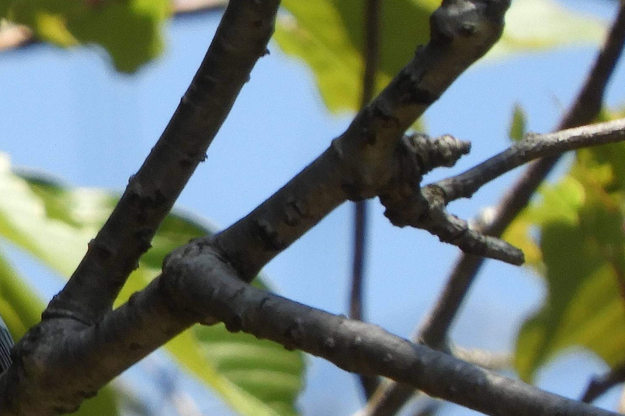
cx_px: -111
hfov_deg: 0.5
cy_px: 272
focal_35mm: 3952
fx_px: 68592
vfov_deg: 0.3
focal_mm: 197.1
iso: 100
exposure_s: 1/320
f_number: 5.6
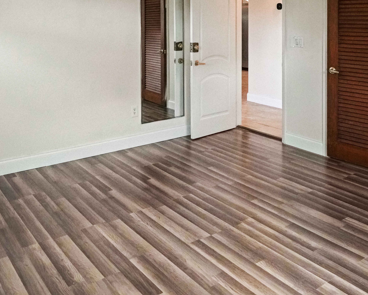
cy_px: 28
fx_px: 392
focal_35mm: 36
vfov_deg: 38.3
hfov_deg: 50.1
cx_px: 157
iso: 1250
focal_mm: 16
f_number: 5.6
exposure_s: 1/30
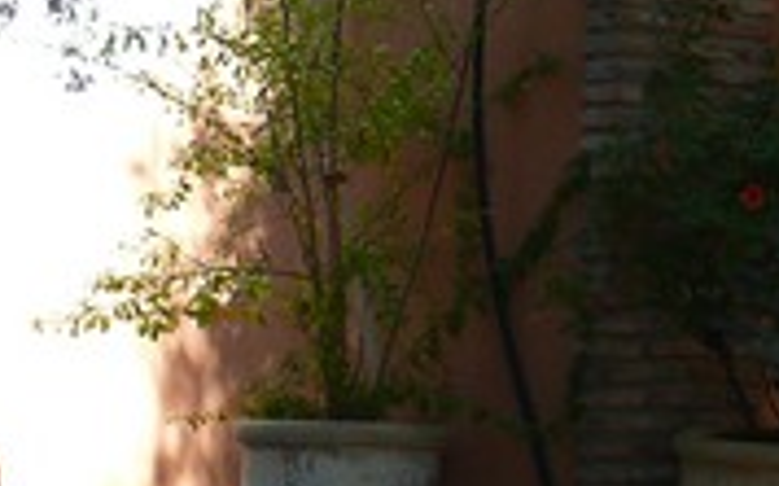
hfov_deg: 12.8
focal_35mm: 156
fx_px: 3310
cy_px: 88
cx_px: 1107
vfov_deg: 8.4
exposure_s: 1/125
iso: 100
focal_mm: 7.4
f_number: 3.6
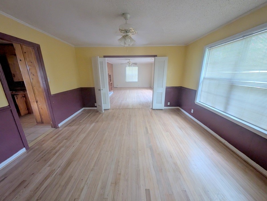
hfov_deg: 110.4
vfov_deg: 94.7
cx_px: 134
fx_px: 93
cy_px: 100
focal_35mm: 12
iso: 395
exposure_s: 1/20
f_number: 1.95
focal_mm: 2.23
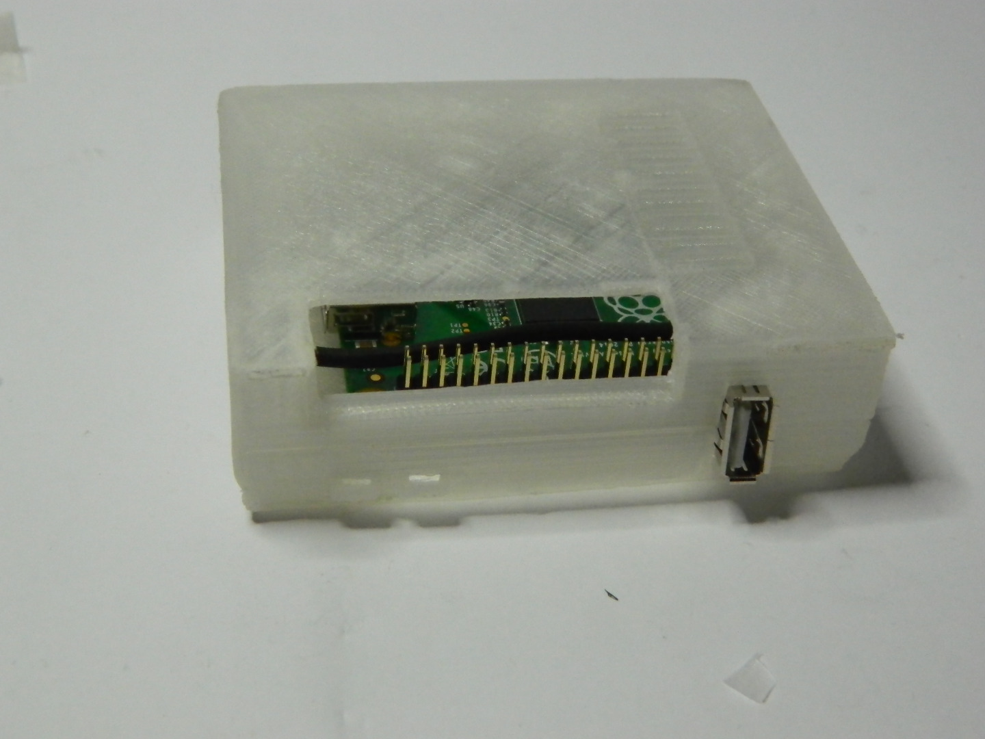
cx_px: 492
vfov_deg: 25.7
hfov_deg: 33.8
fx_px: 1622
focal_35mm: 57
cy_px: 370
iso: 180
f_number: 3.8
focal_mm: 10.2
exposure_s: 1/50
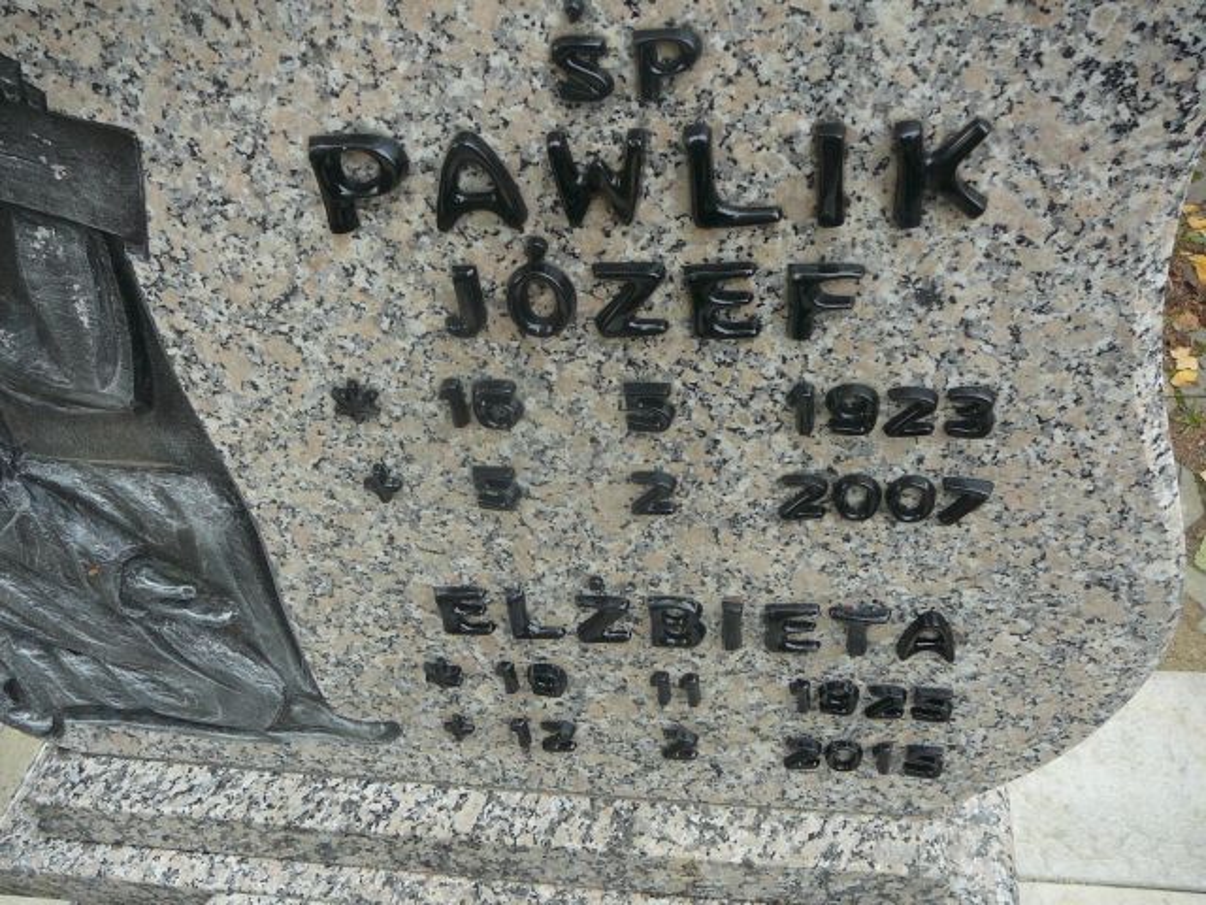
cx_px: 603
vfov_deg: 40.7
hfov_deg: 52.6
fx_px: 1219
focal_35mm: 35
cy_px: 452
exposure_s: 1/50
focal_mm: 5.2
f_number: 2.8
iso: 100
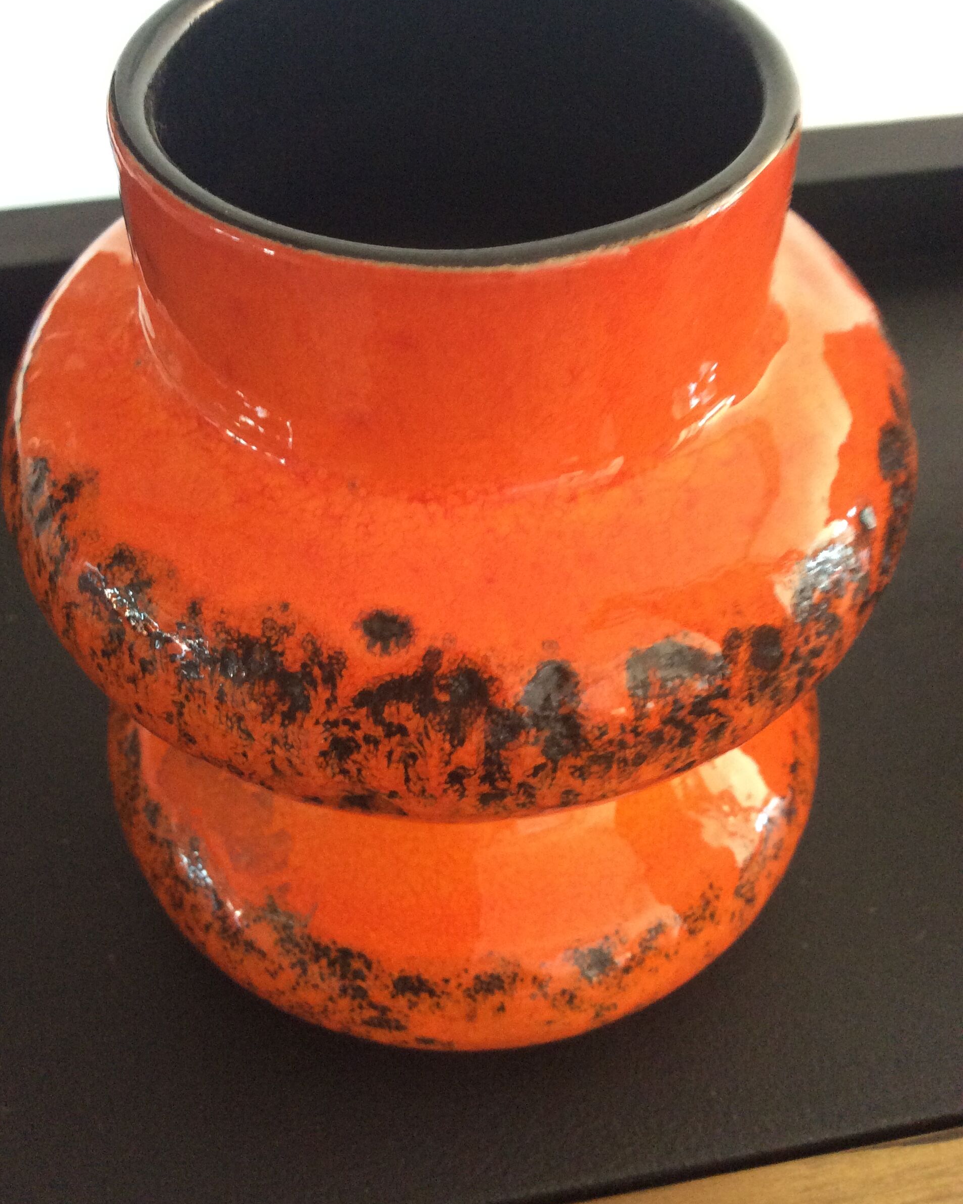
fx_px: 1211
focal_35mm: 34
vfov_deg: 52.8
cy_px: 568
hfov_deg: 43.3
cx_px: 473
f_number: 2.4
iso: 160
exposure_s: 1/25
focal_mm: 3.3
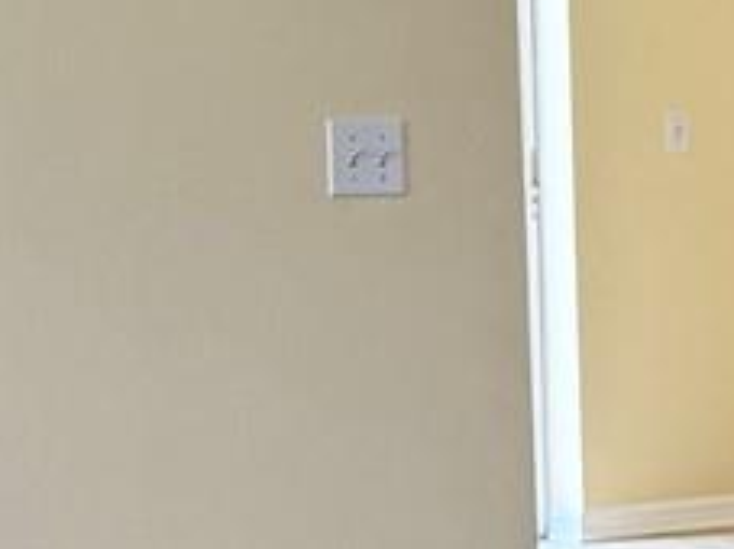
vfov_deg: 8.8
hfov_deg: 9.2
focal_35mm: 169
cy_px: 333
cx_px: 2247
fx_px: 3582
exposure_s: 1/121
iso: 80
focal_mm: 6.76
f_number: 1.78
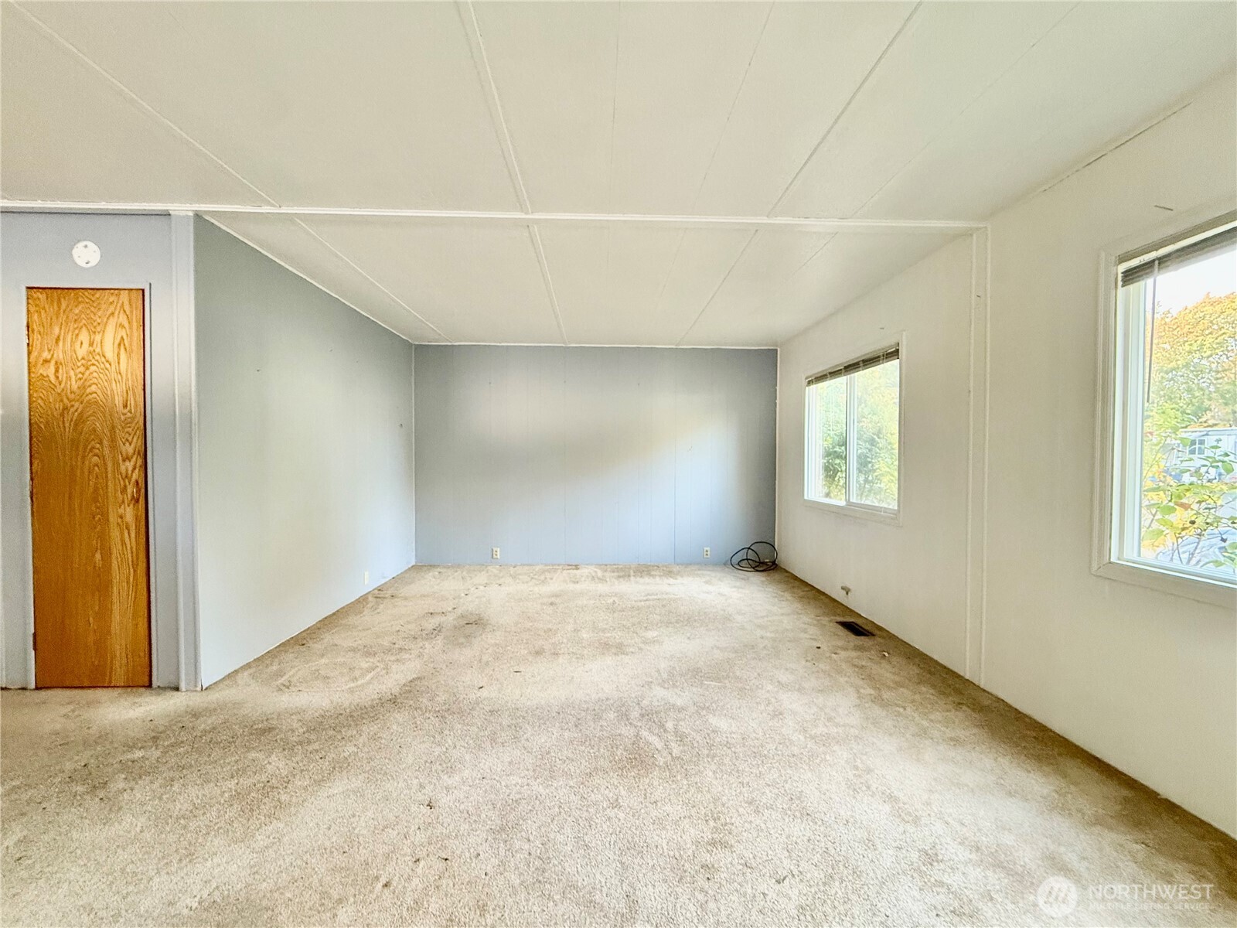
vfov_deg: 85.7
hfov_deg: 102.1
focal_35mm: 14
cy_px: 464
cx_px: 618
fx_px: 500
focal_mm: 2.22
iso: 320
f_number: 2.2
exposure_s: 1/69
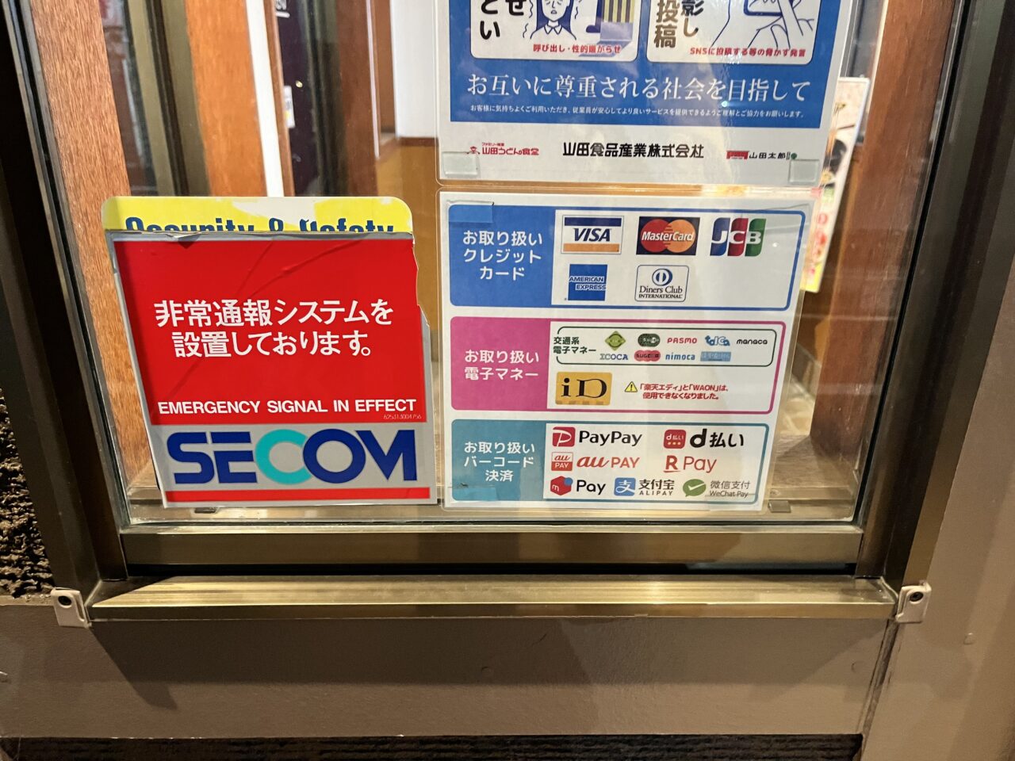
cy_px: 380
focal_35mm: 26
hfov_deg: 67.3
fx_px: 762
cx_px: 508
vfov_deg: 53.1
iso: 500
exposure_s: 1/33
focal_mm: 5.1
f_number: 1.6
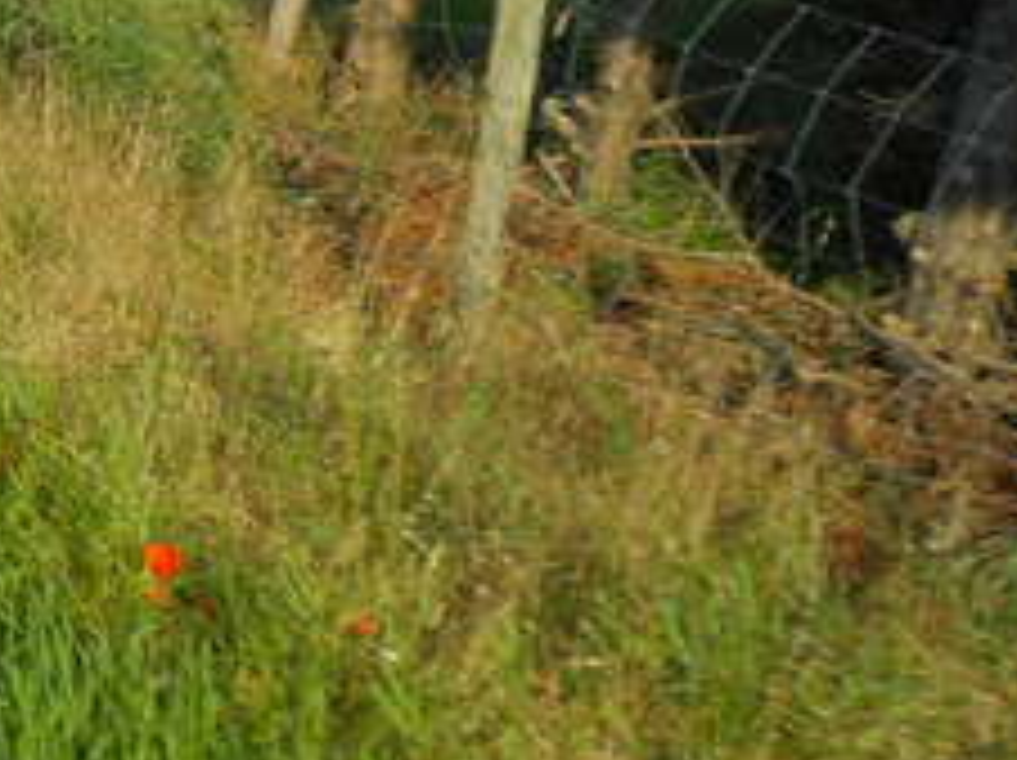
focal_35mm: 77
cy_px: 279
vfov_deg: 19.1
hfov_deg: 22.6
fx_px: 2260
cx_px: -306
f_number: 4
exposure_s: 1/400
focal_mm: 5.2
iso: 80
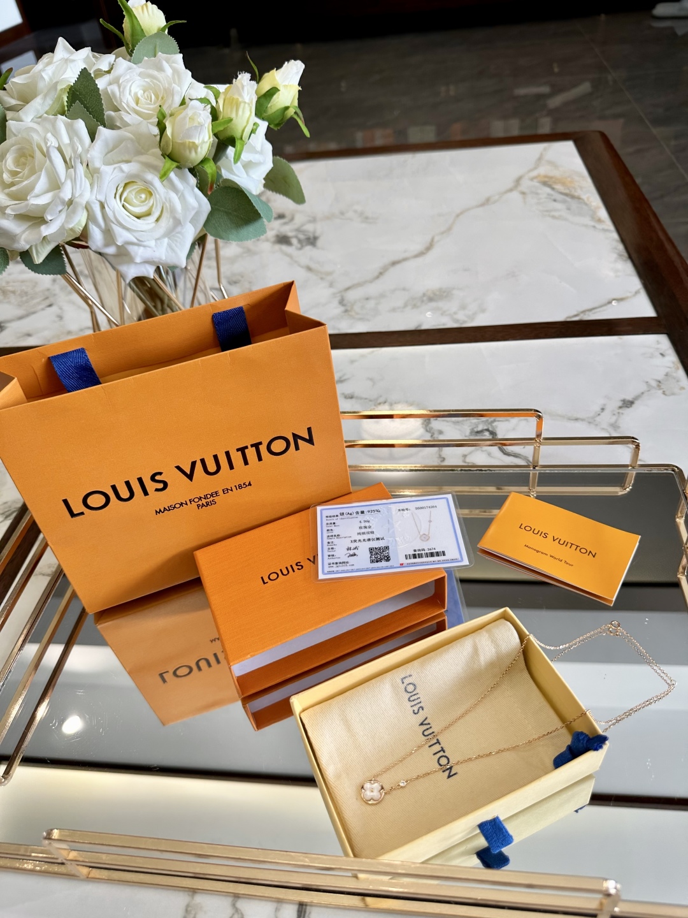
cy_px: 459
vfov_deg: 71.6
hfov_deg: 56.8
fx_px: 636
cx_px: 344
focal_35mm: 24
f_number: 1.78
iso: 50
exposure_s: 1/100
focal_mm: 6.86
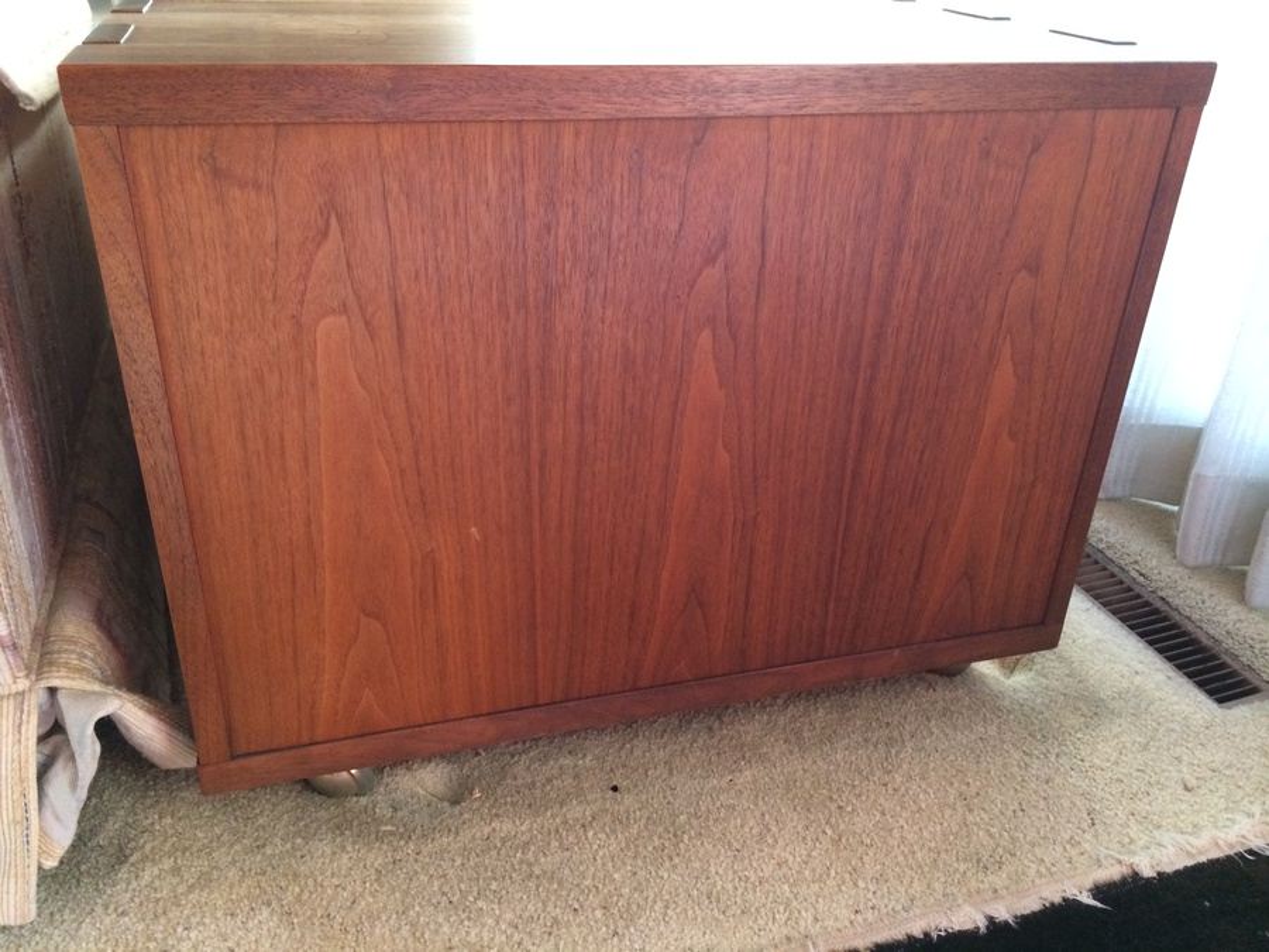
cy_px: 476
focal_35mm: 30
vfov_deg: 46.8
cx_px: 634
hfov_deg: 60.0
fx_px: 1100
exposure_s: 1/24
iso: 320
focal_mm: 4.12
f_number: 2.2
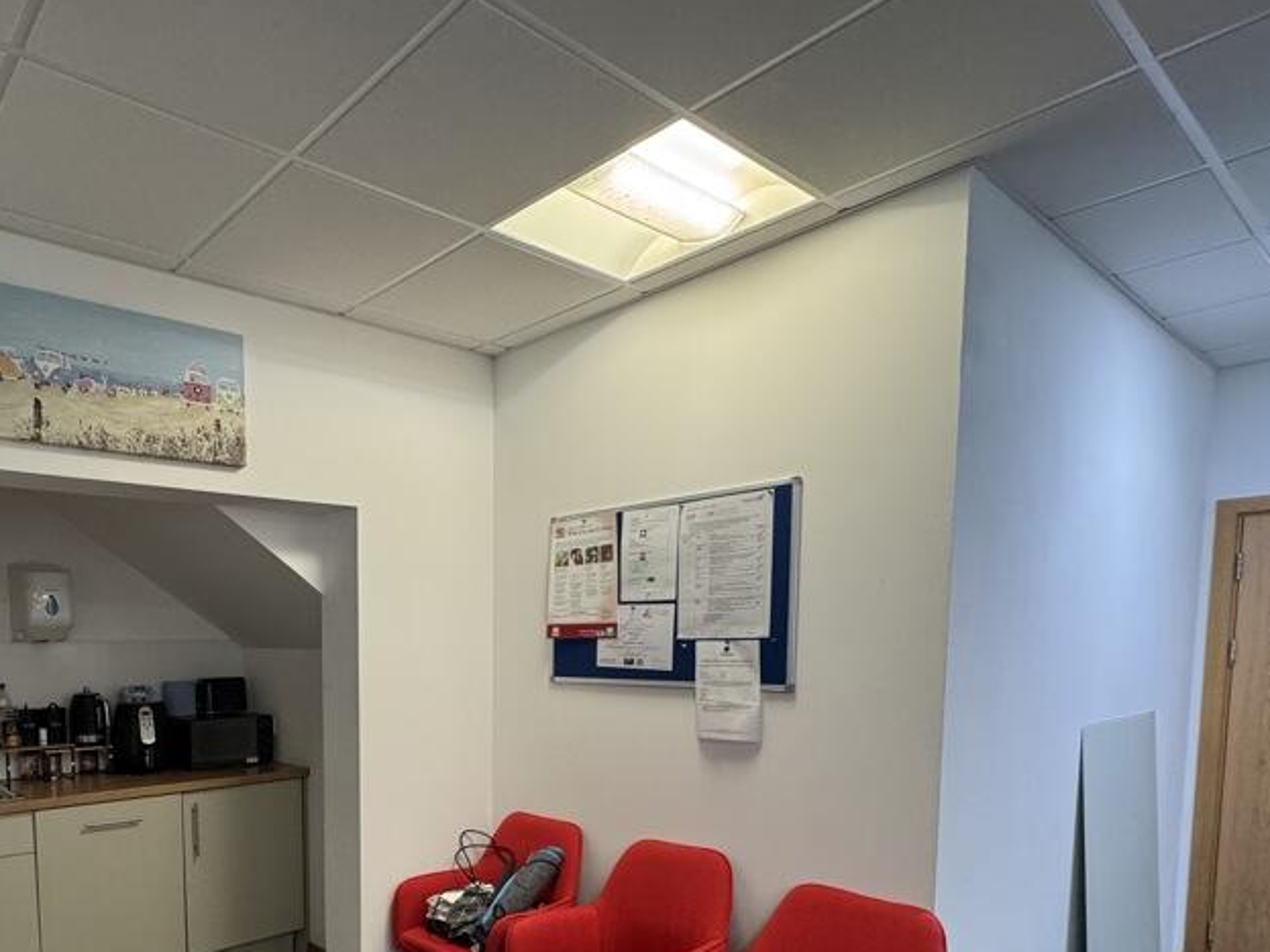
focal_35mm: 23
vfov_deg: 56.1
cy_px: 709
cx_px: 355
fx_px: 844
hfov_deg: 70.1
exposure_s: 1/100
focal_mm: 2.22
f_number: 2.2
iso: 250
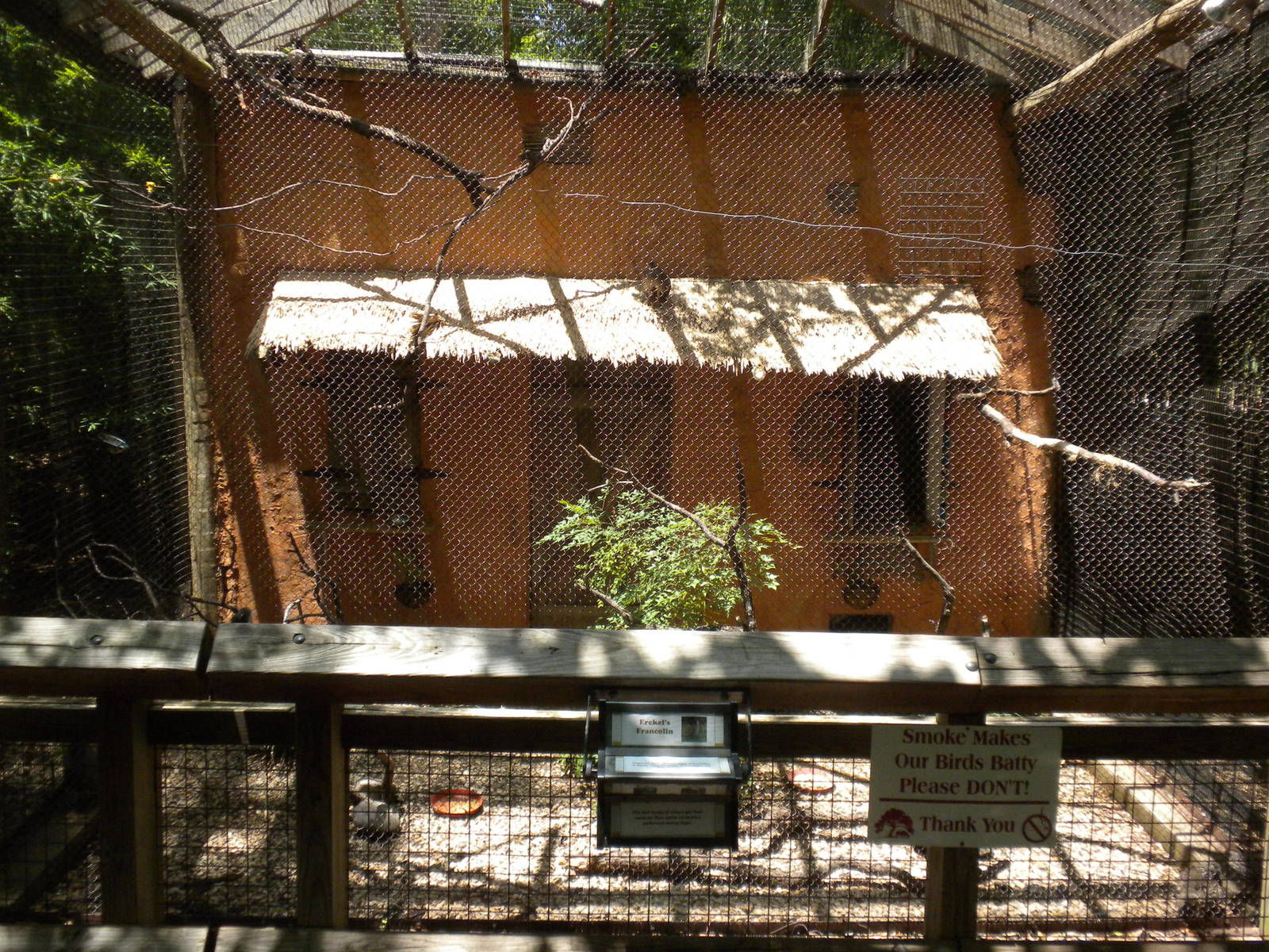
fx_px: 1356
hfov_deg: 50.1
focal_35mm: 37
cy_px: 476
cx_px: 634
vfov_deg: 38.7
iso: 233
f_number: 3.5
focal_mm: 6.6
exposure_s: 1/583
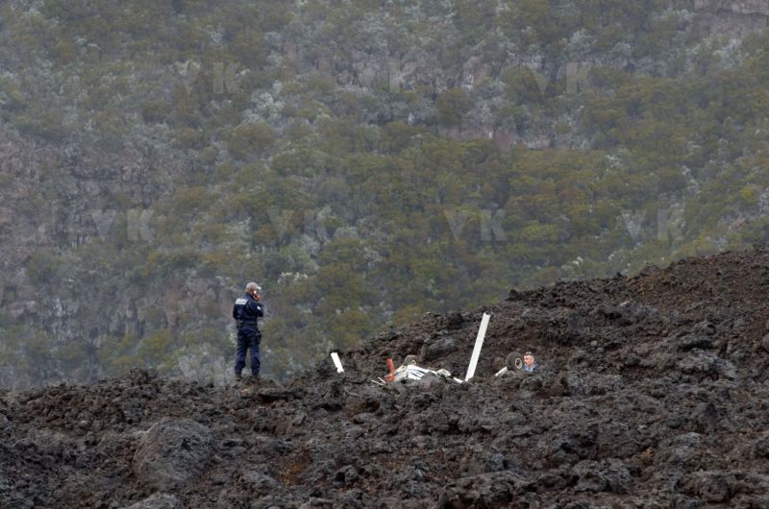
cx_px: 384
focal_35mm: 300
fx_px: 6396
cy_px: 254
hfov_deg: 6.9
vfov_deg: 4.6
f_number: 8
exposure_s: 1/640
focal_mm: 200
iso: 250
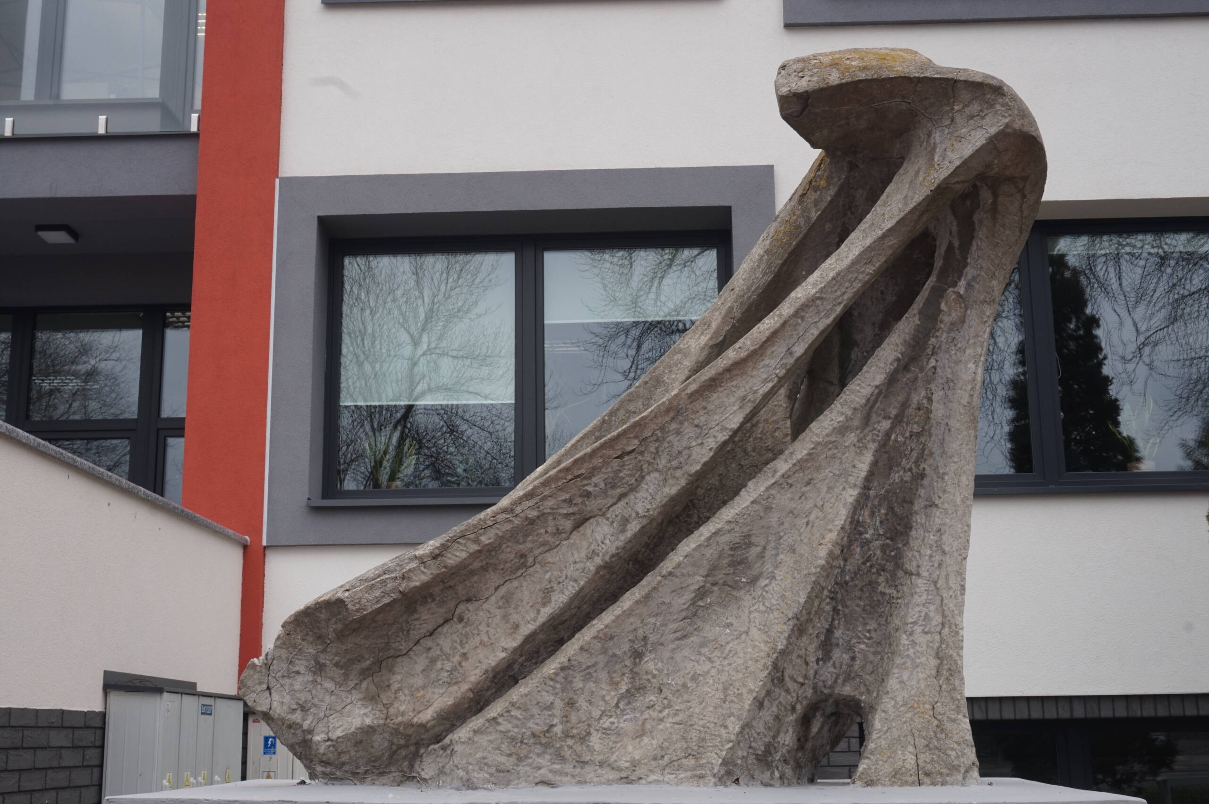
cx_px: 604
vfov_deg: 30.8
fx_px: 1460
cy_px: 402
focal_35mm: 44
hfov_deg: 45.0
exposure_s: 1/15
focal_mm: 29
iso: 200
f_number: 18
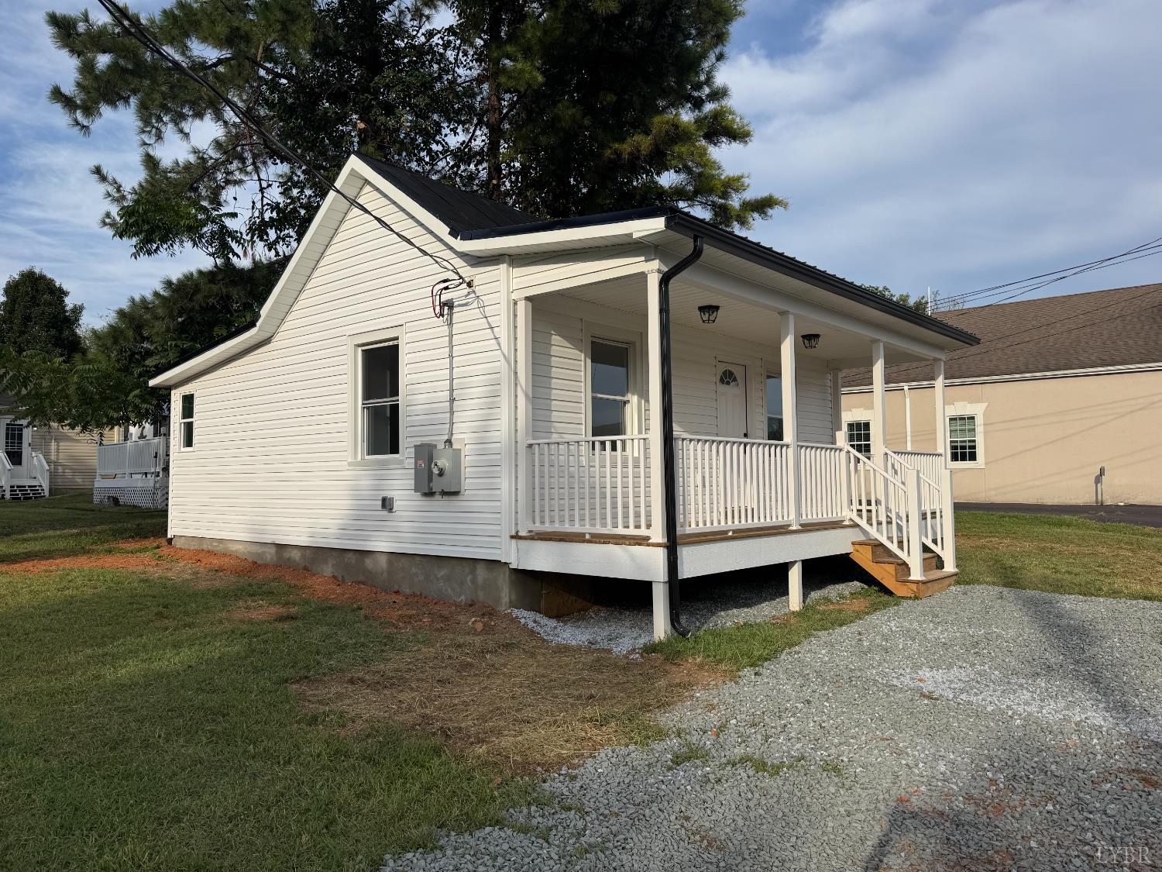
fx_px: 806
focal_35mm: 24
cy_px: 436
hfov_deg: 71.6
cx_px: 581
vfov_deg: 56.8
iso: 80
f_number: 1.78
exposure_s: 1/5348
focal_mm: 6.76
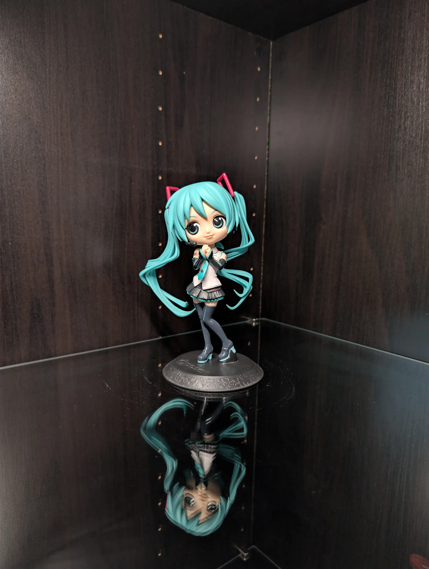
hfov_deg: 56.9
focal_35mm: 24
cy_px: 284
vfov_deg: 71.5
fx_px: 396
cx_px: 214
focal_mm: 6.9
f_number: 1.68
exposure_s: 1/10.7
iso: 45
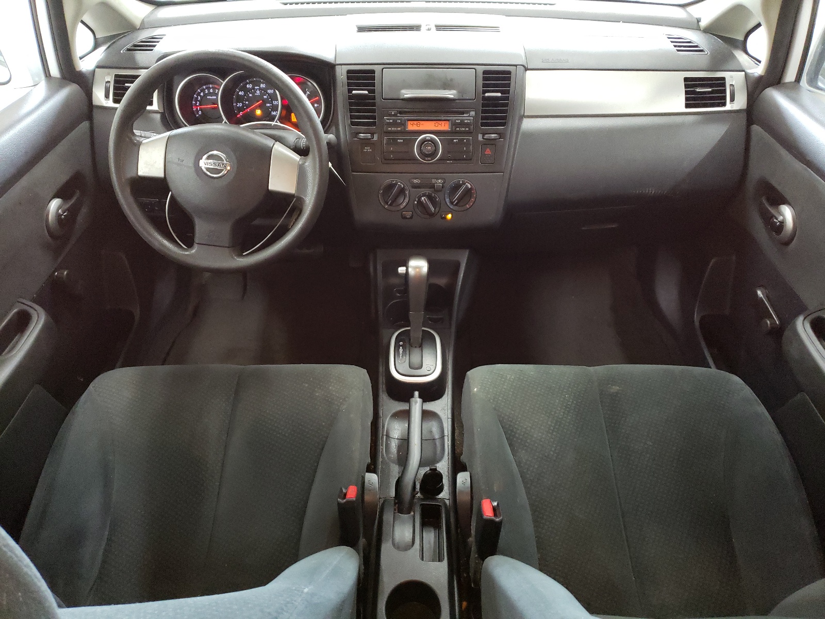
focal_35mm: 26
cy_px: 310
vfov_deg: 53.1
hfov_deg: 67.3
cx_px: 412
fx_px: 620
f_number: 1.5
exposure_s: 1/24
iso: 439
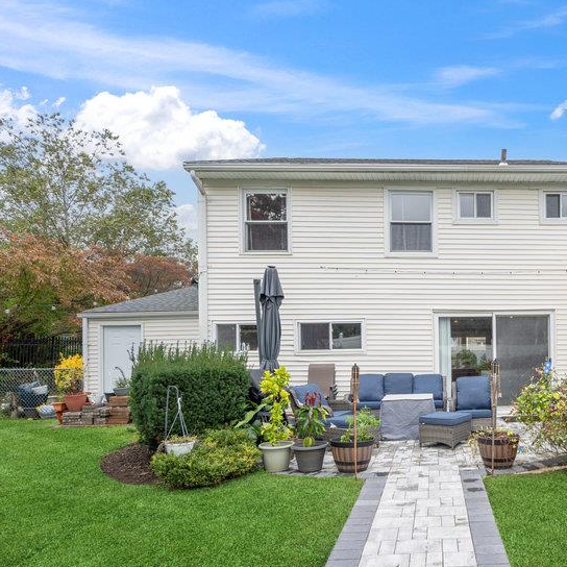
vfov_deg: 62.3
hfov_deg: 57.6
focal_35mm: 25
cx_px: 464
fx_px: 463
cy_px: 344
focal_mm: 16
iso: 320
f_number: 5
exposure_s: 1/200
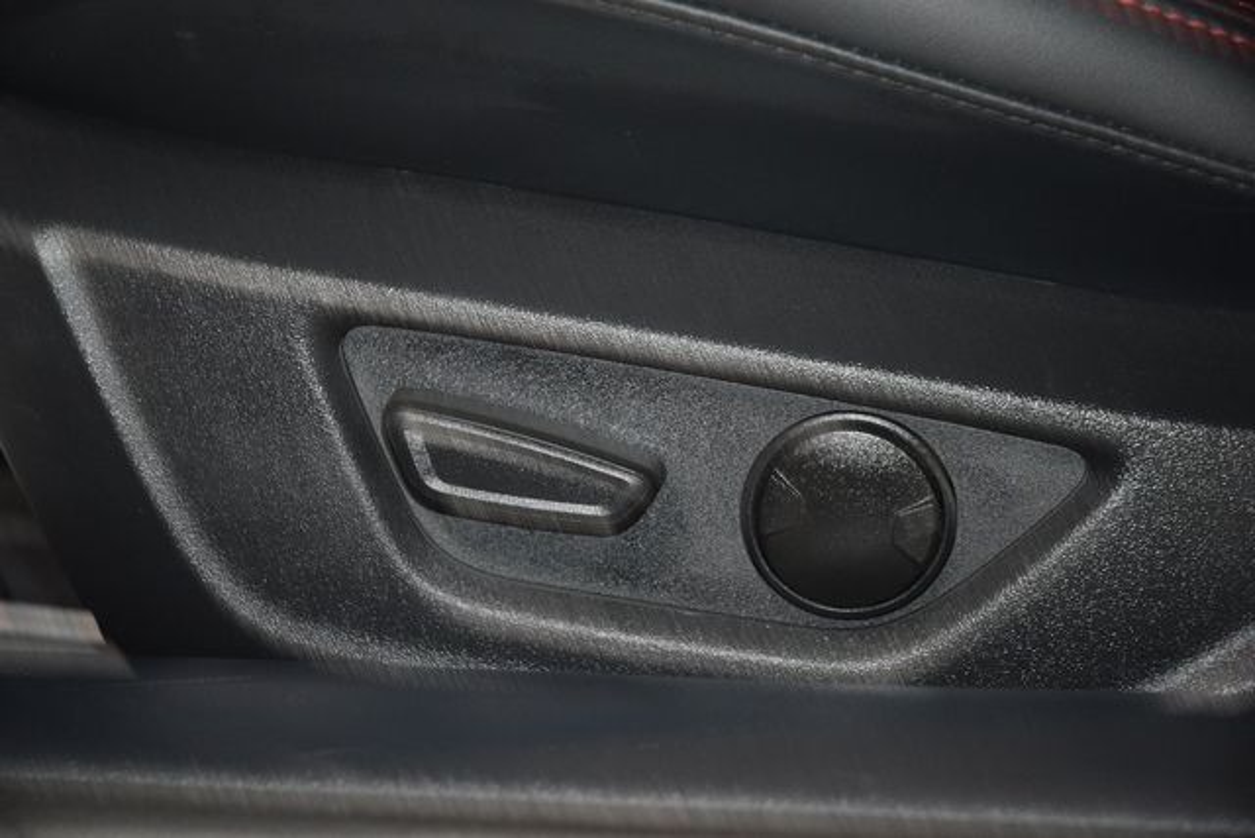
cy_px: 419
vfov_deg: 13.0
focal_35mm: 105
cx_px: 628
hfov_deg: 19.5
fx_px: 3661
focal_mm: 70
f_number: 4.5
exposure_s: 1/30
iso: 2000
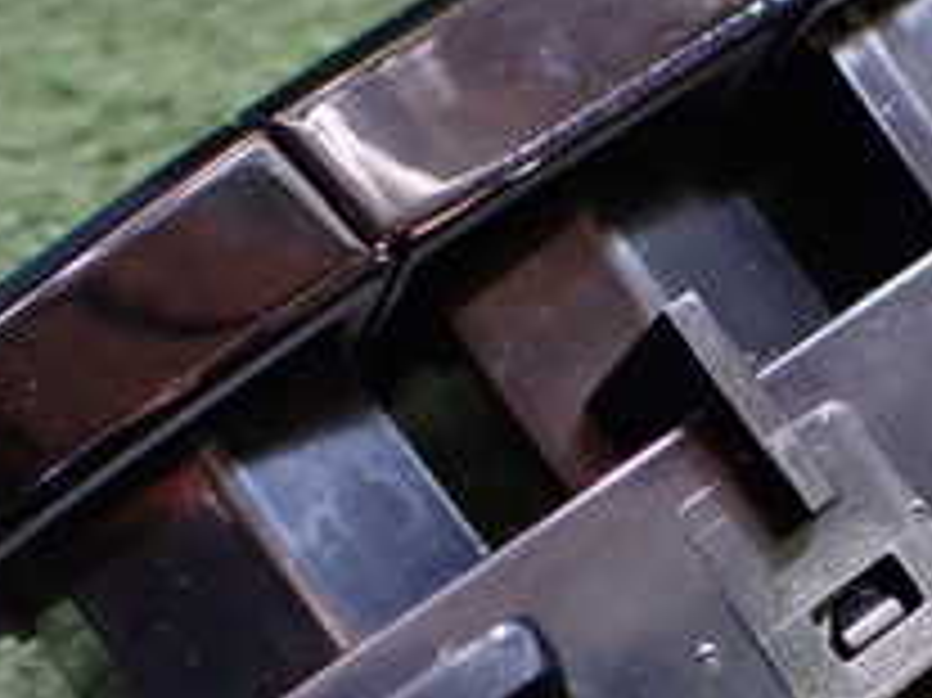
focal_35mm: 87
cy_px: 779
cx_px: 774
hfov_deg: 22.2
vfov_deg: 16.4
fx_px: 2341
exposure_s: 1/50
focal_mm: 5.4
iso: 800
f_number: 2.3
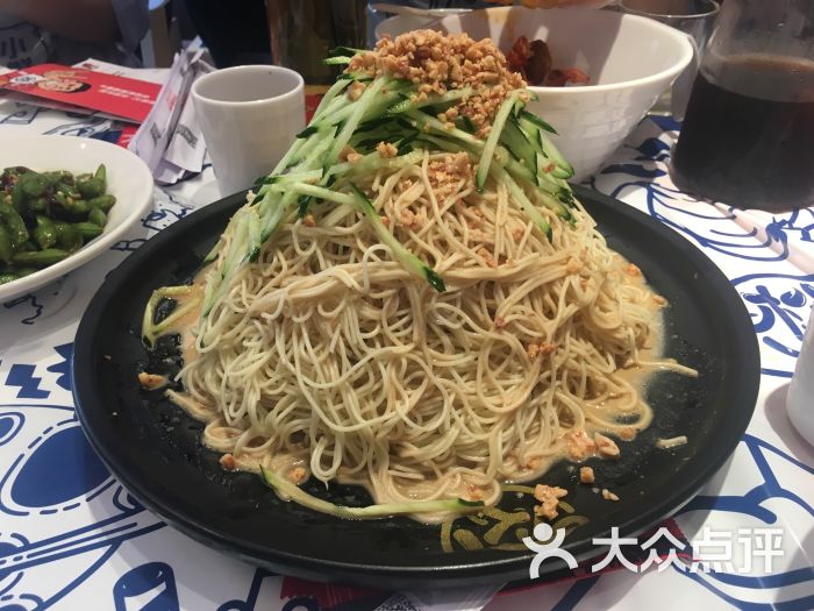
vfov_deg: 48.2
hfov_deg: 61.7
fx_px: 682
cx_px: 407
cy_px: 306
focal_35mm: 29
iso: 32
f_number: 2.2
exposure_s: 1/33
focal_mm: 4.15
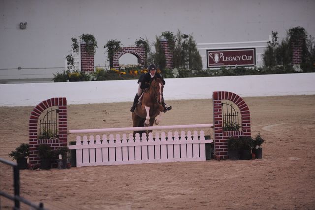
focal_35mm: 200
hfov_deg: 10.3
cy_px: 105
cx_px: 158
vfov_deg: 6.9
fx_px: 1749
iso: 5000
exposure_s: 1/400
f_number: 2.8
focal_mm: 200
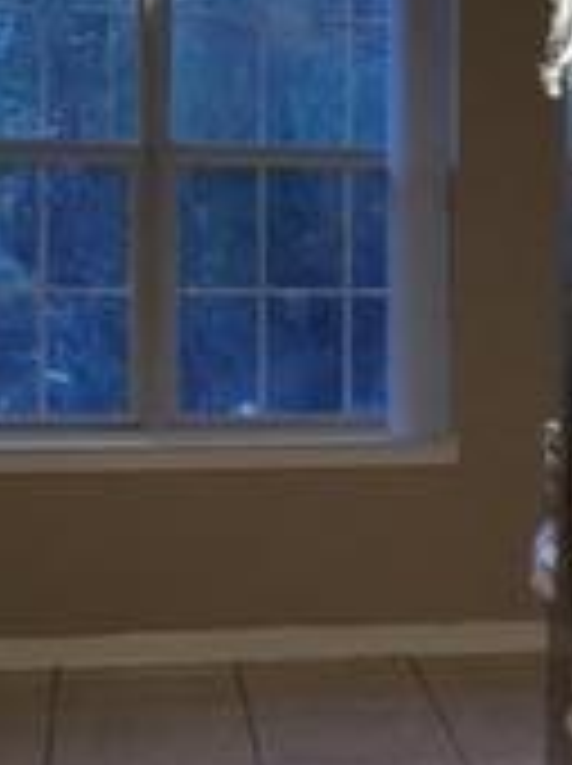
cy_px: 356
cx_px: 824
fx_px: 2584
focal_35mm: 117
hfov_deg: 12.1
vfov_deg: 16.9
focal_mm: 3.3
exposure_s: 1/30
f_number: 2.4
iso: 100
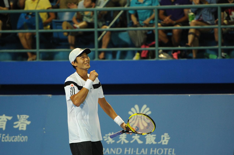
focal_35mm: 327
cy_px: 95
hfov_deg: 6.3
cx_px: 94
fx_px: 2124
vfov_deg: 4.2
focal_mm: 200
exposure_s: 1/800
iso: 2000
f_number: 2.8
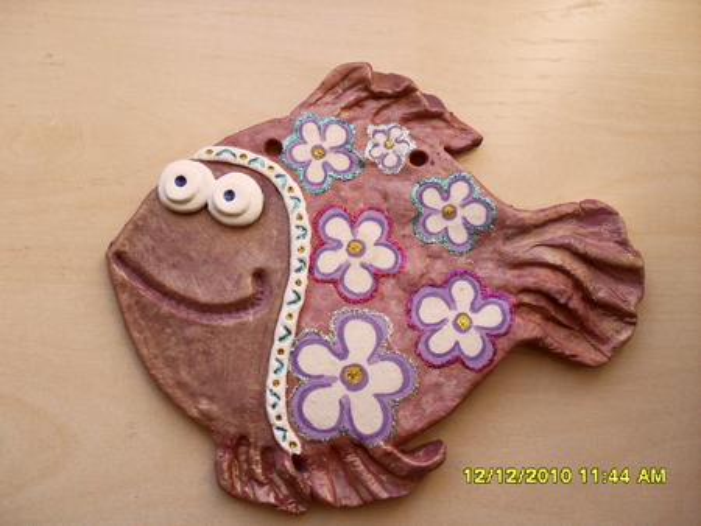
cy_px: 263
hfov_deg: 49.0
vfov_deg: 37.8
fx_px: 770
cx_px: 350
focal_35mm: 38
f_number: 2.8
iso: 80
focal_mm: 6.3
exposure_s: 1/125
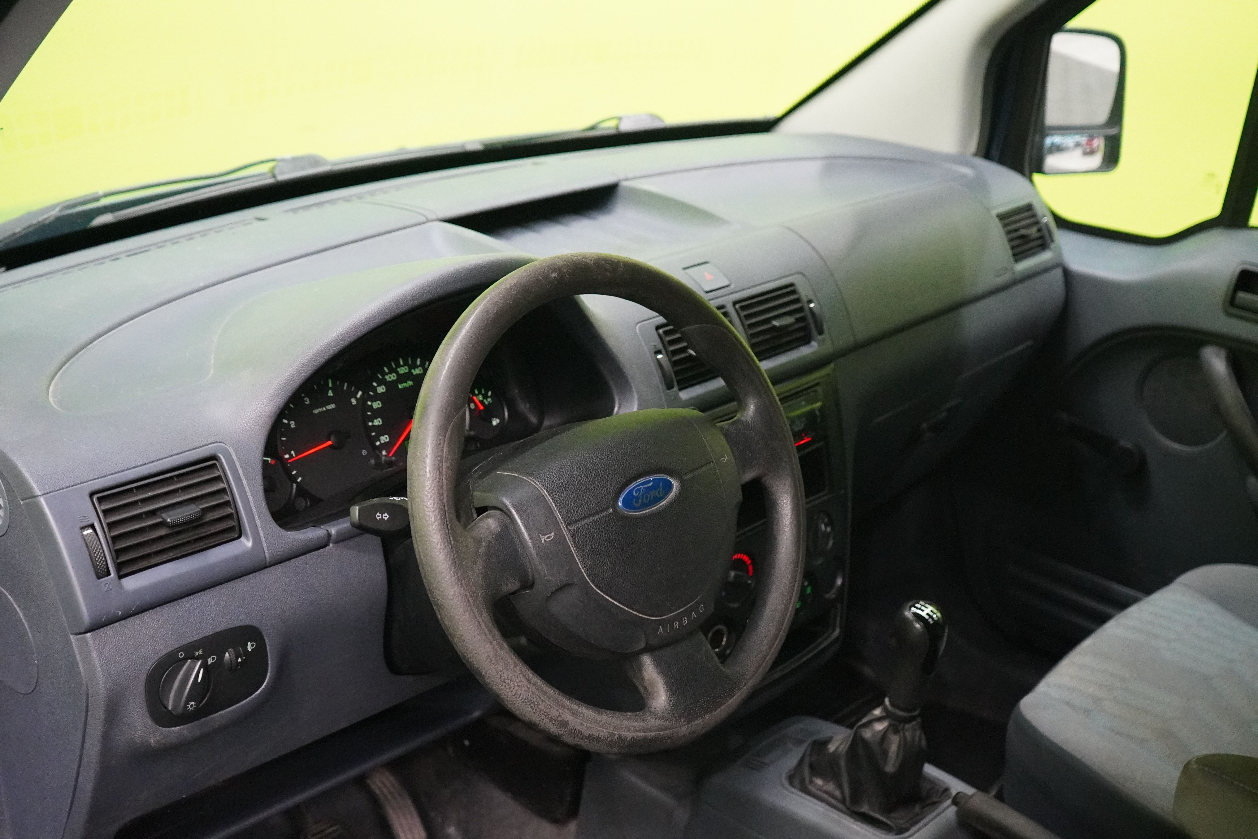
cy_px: 420
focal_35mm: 42
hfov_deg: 46.4
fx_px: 1468
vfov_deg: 31.9
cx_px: 629
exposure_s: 1/50
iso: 6400
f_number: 3.5
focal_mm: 28
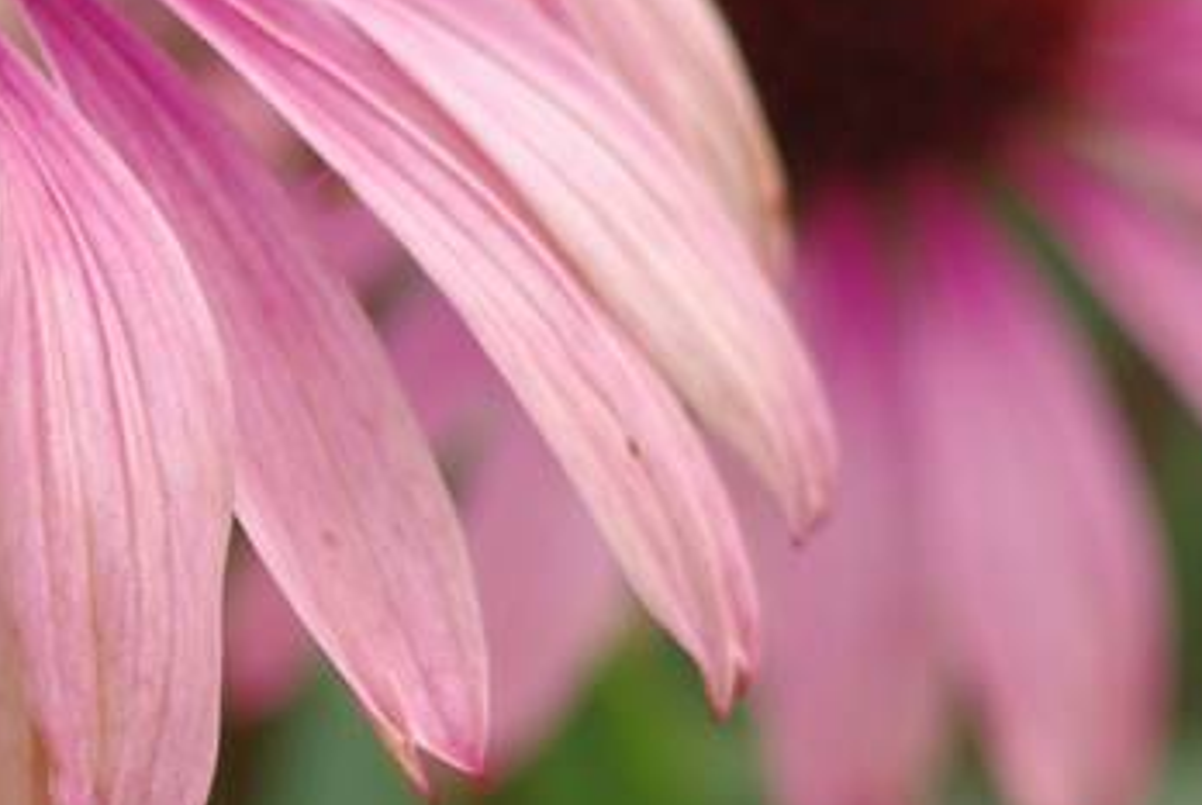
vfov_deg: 2.9
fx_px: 16147
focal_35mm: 483
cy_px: 544
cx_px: -622
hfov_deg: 4.2
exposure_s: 1/250
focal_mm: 70
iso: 200
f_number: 5
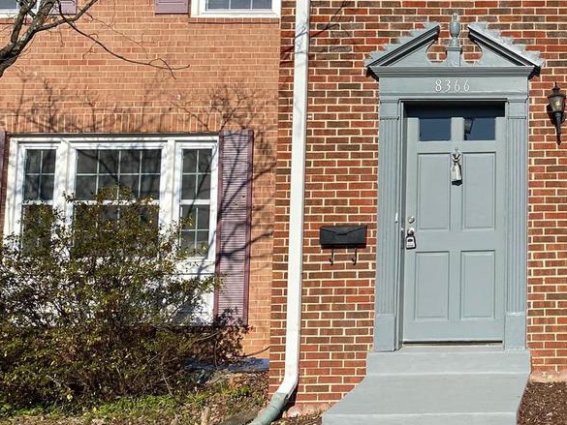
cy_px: 136
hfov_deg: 27.6
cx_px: 626
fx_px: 1049
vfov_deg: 22.8
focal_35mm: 64
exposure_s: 1/4808
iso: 32
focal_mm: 4.25
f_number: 1.8
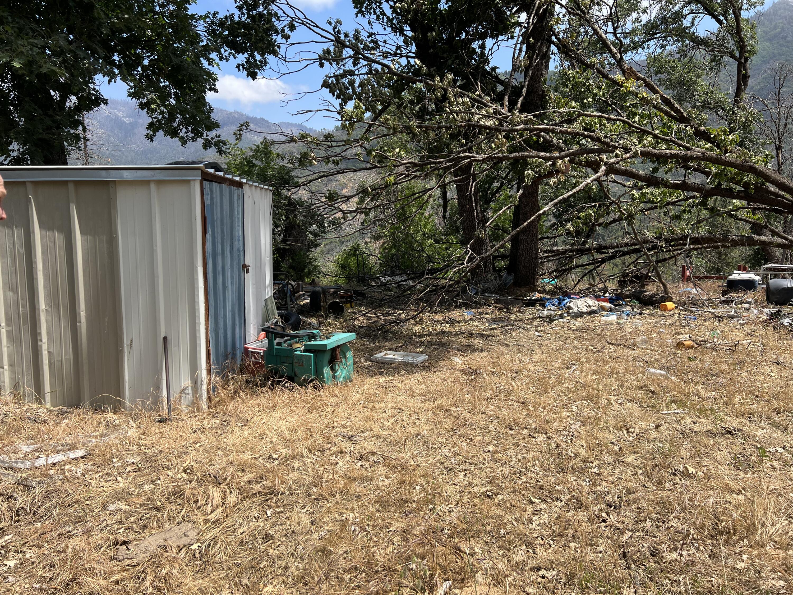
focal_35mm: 26
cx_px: 396
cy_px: 298
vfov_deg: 53.1
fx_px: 596
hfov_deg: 67.3
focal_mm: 5.7
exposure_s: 1/2632
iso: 50
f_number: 1.5
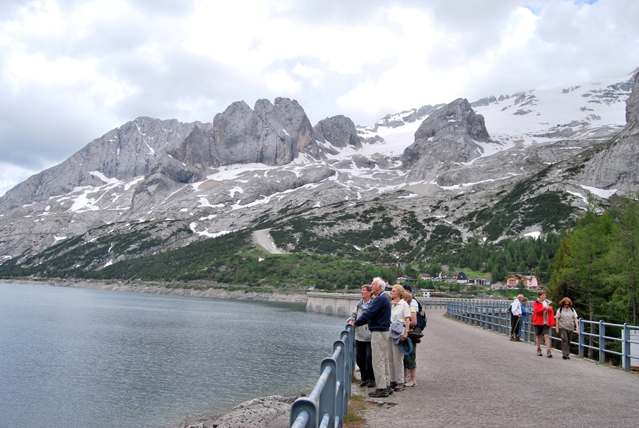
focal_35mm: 33
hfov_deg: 57.2
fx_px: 586
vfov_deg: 40.1
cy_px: 214
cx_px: 320
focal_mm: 22
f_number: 10
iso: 200
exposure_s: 1/250
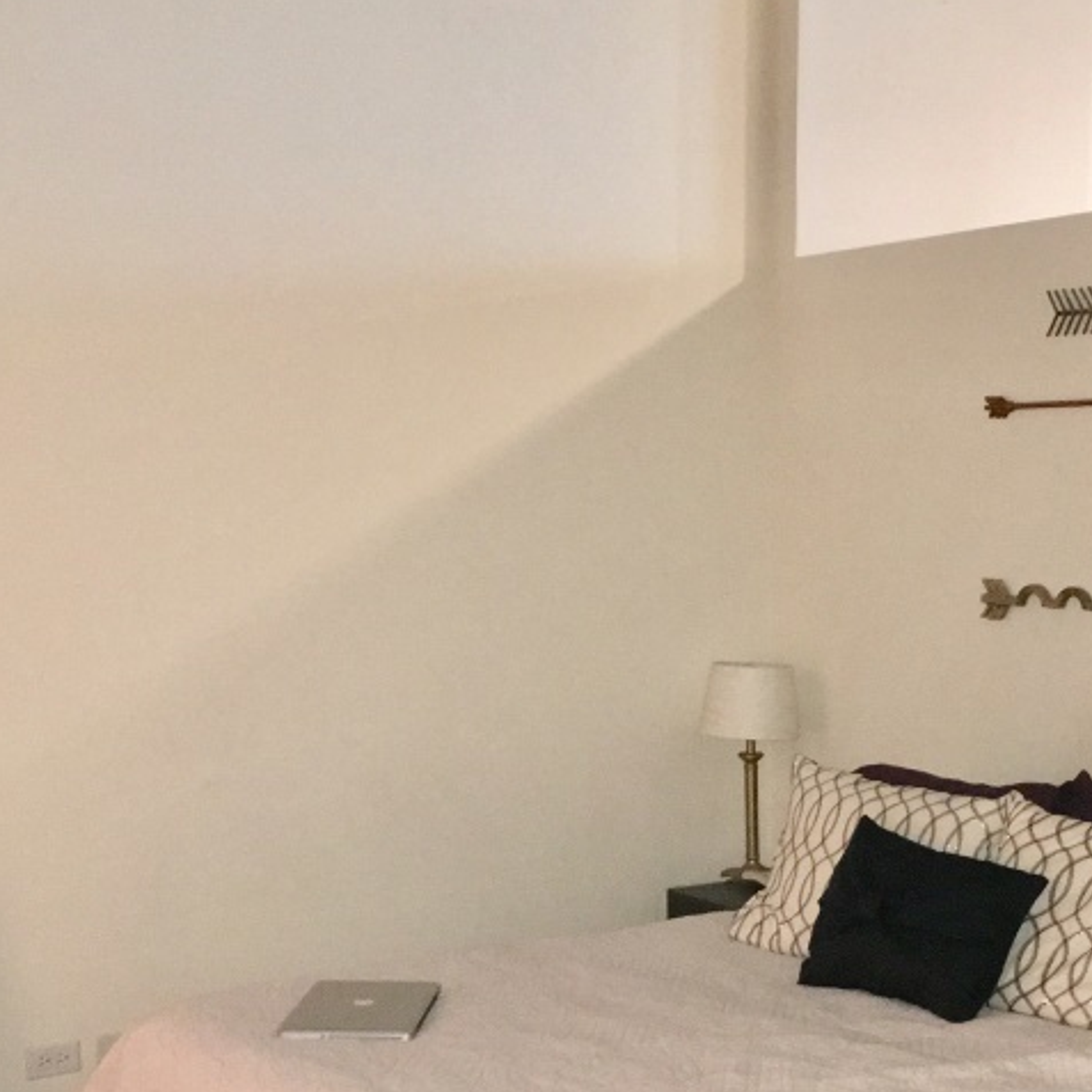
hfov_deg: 30.9
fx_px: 1963
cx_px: 687
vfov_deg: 30.8
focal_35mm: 55
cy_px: 744
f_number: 2.2
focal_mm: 4.15
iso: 250
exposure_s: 1/16
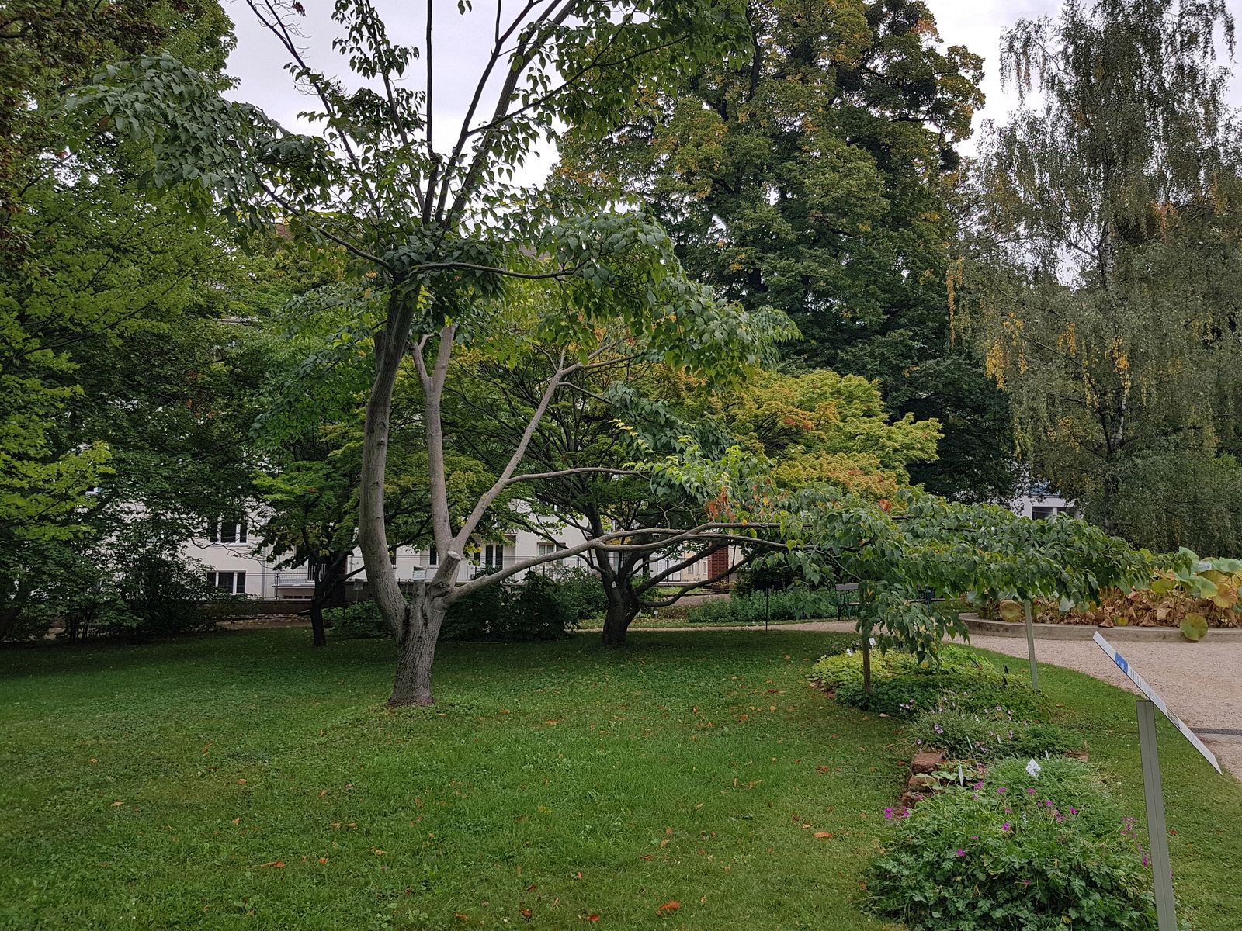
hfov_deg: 67.3
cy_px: 466
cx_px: 621
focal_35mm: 26
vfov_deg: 53.1
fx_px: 933
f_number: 1.7
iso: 50
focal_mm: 4.2
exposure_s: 1/1560
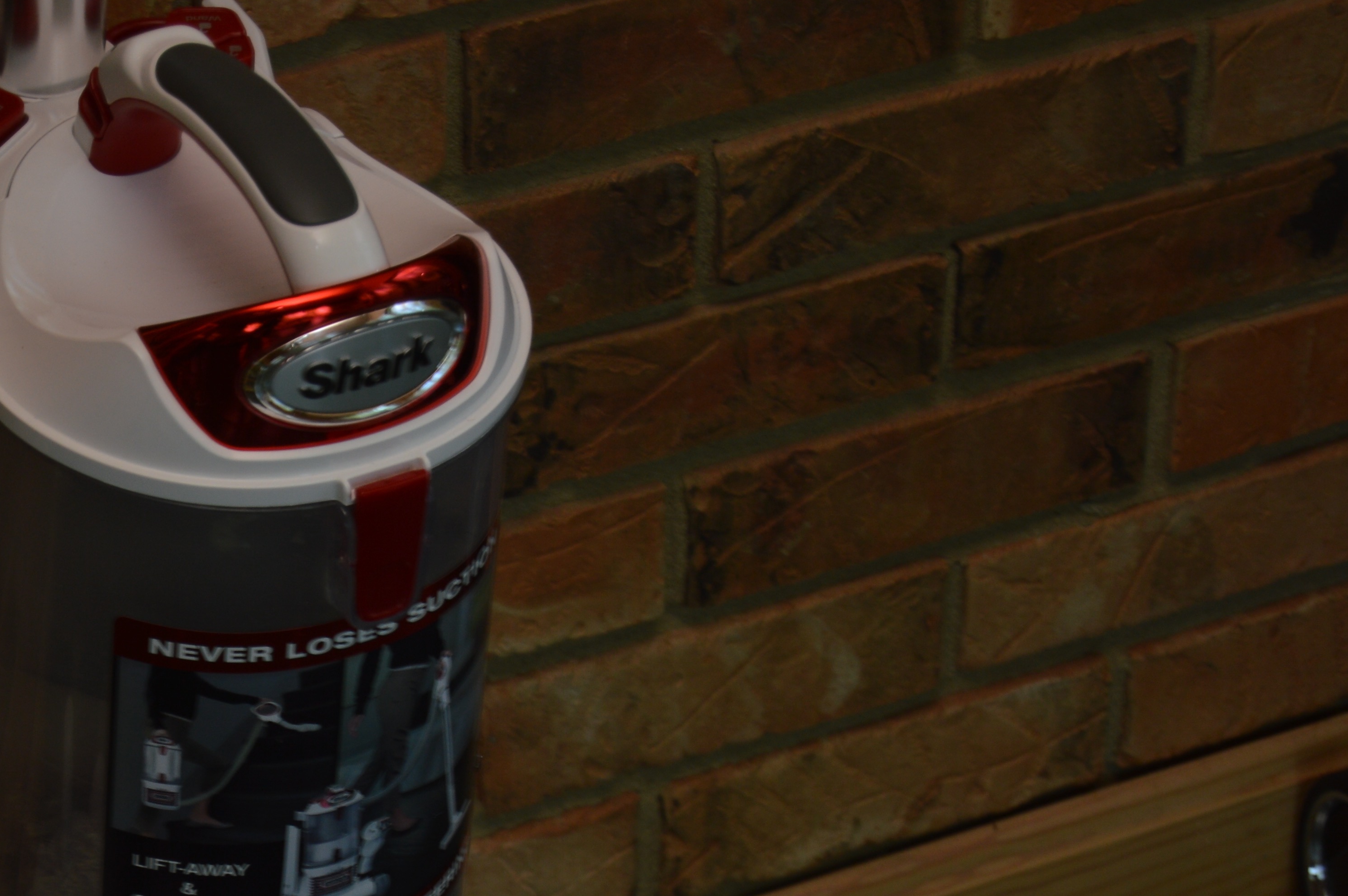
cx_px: 297
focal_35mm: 167
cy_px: 807
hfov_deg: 12.3
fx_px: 6248
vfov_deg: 8.2
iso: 100
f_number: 5.6
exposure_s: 1/40
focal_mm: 55
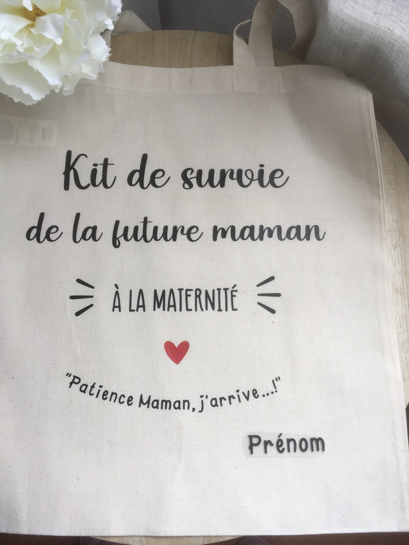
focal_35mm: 29
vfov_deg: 61.7
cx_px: 204
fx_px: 457
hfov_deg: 48.2
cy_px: 272
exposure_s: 1/100
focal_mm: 4.15
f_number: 2.2
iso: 32
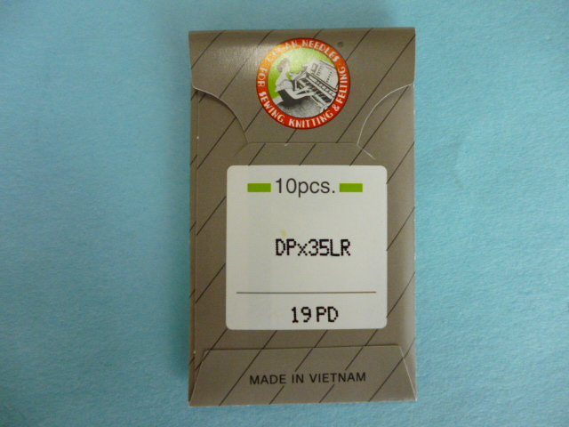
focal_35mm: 28
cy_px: 214
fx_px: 460
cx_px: 284
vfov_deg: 49.7
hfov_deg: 63.4
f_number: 3.1
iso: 400
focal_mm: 5
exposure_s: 1/50
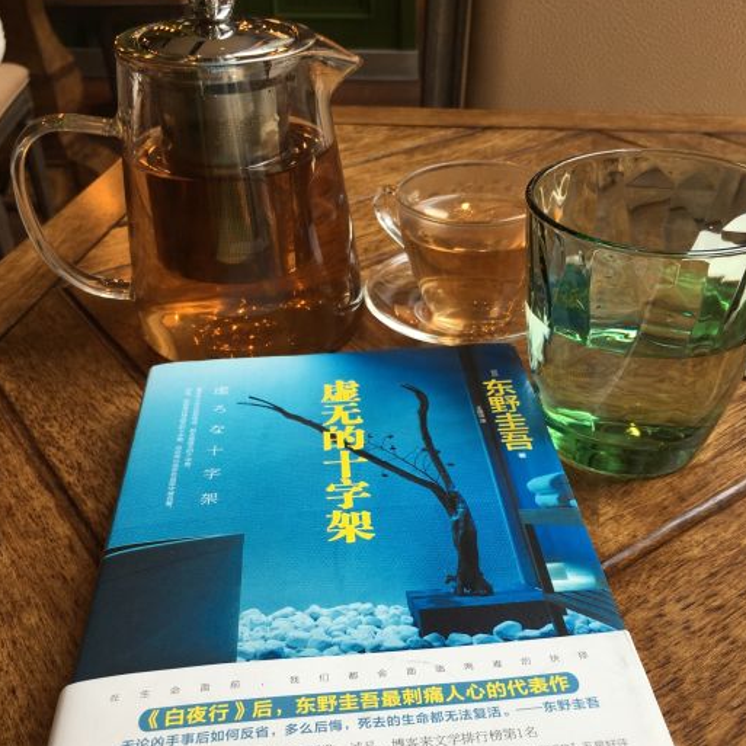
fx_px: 853
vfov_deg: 46.9
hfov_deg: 47.2
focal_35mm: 35
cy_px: 448
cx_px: 377
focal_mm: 4.15
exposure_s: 1/50
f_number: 2.2
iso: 25
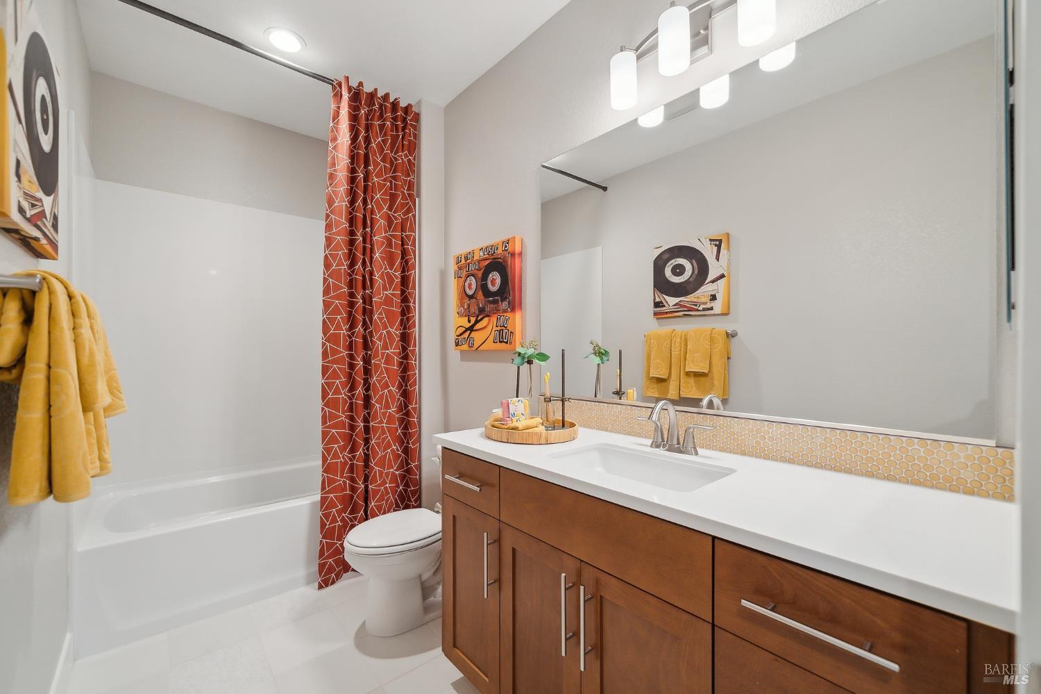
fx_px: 376
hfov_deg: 108.3
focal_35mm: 13
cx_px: 520
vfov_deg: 85.4
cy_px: 347
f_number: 5.6
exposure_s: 1/60
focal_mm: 13
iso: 800
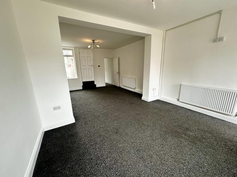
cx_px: 118
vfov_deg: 85.7
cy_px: 88
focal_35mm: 14
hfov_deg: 102.1
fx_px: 96
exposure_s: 1/100
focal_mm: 2.22
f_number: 2.2
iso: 160
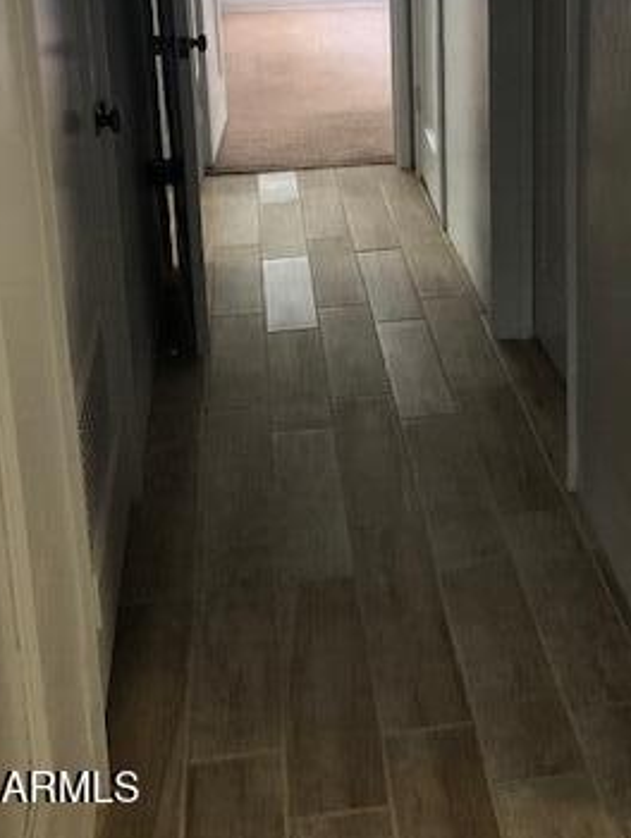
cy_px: 91
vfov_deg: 35.4
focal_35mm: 51
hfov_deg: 28.3
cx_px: 459
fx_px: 1237
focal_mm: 3.99
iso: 80
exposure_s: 1/15
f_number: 1.8
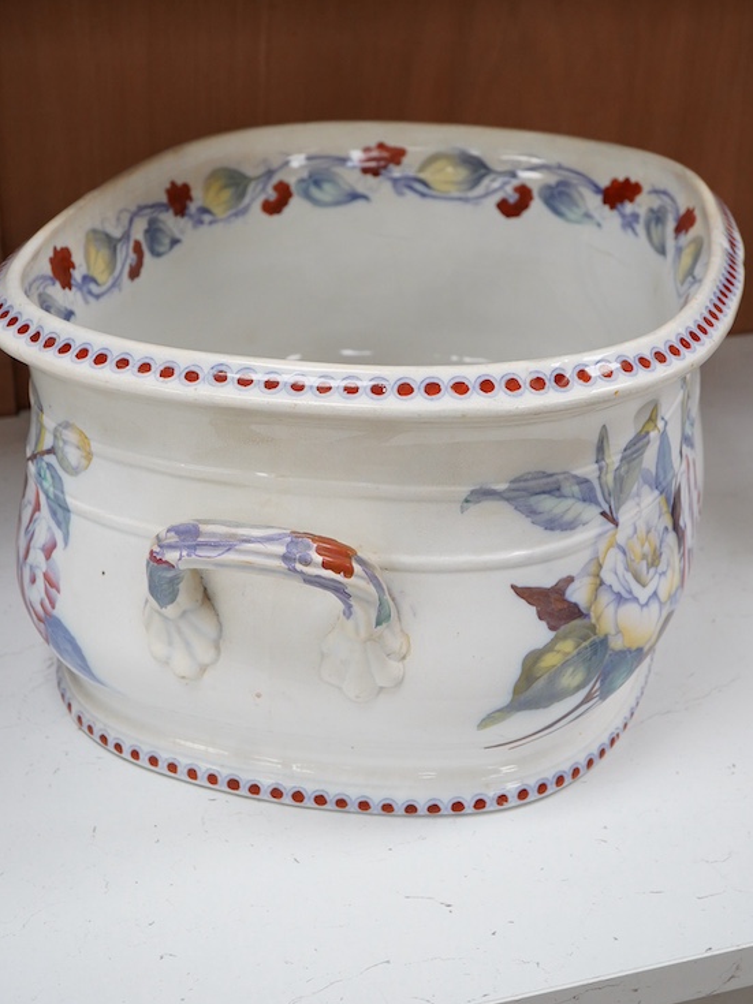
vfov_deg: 36.1
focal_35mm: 53
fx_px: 1538
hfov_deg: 27.5
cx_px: 377
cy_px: 451
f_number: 9
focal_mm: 30
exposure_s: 1/125
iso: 1250
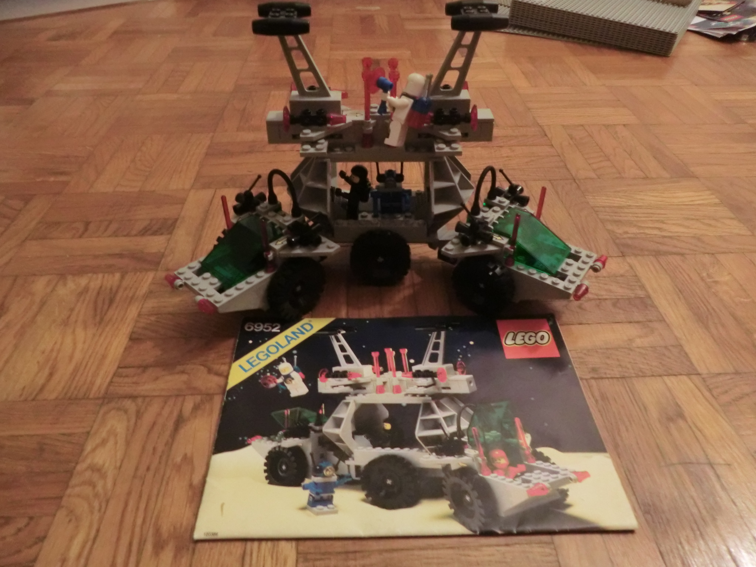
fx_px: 524
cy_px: 284
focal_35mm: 24
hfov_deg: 71.6
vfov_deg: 56.8
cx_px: 378
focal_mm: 4.3
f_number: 3.2
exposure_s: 1/8
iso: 800
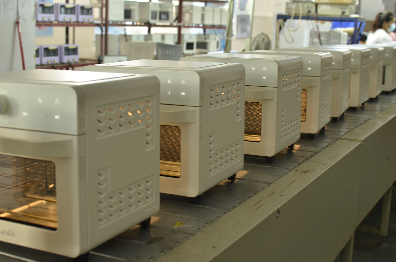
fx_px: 576
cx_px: 198
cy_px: 131
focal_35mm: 52
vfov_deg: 25.6
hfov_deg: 37.9
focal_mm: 35
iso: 200
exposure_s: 1/6
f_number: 3.5
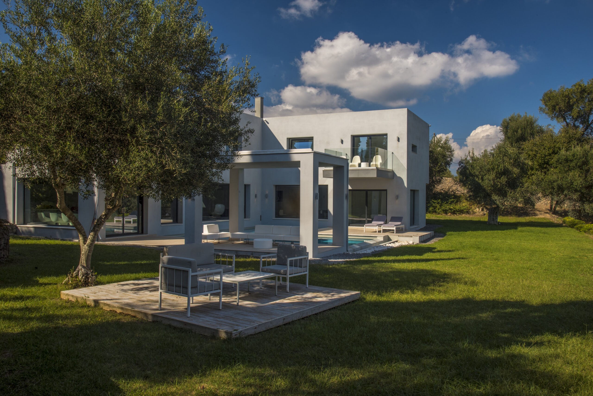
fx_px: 511
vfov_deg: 42.4
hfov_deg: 60.3
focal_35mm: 31
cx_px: 296
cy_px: 198
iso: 100
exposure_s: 1/20
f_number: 22
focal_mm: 31
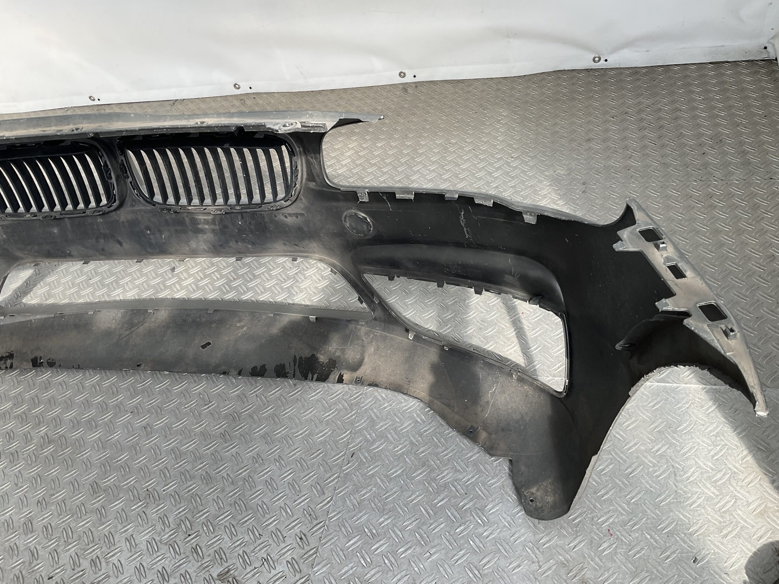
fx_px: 653
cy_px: 292
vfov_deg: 48.2
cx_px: 390
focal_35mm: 29
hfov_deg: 61.7
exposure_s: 1/229
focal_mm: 3
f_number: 1.8
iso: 16
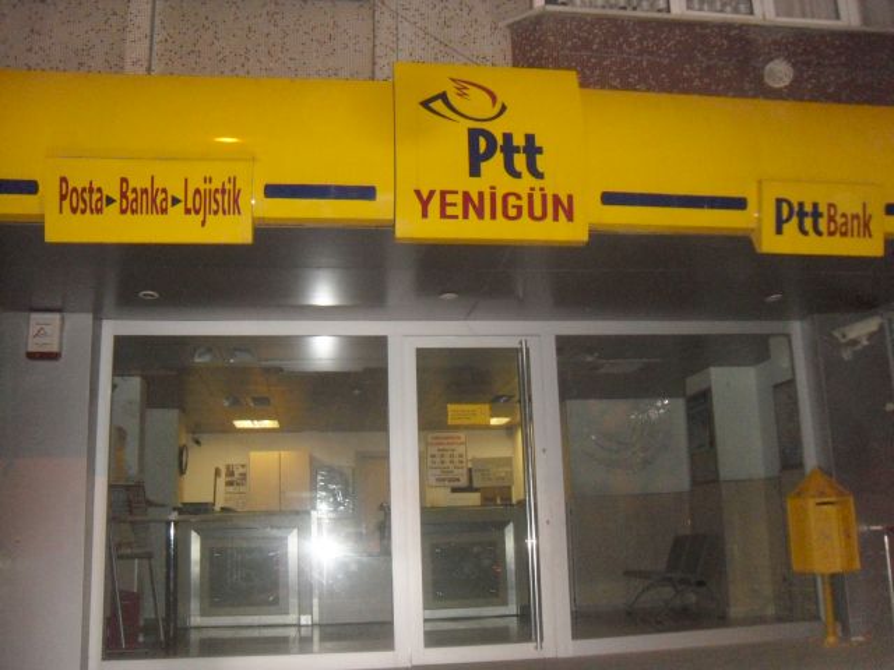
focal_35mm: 34
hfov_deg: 54.0
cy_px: 335
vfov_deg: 41.8
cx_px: 447
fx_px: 878
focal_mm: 6
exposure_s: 1/45
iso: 400
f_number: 2.8
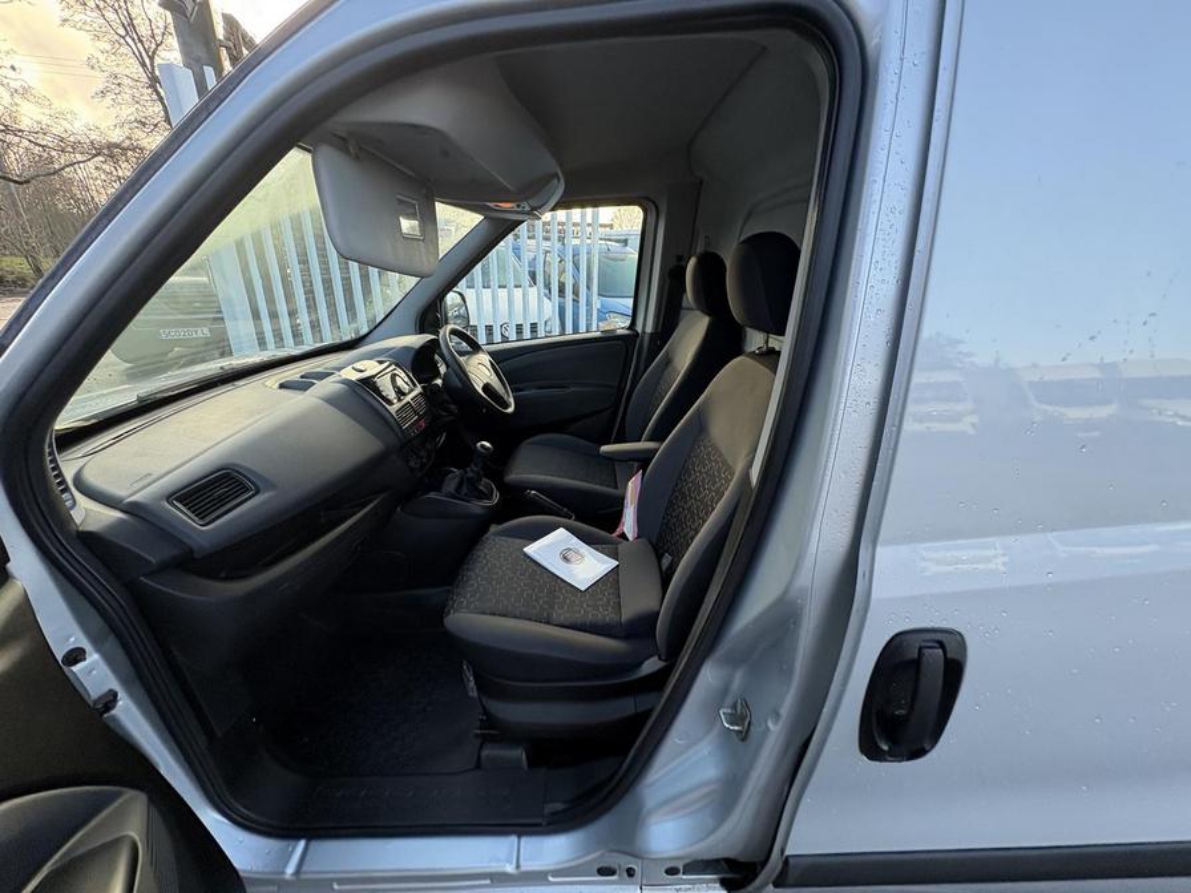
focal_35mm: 14
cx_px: 596
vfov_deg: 85.7
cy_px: 446
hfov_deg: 102.1
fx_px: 482
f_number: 2.2
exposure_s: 1/99
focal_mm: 2.22
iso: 80
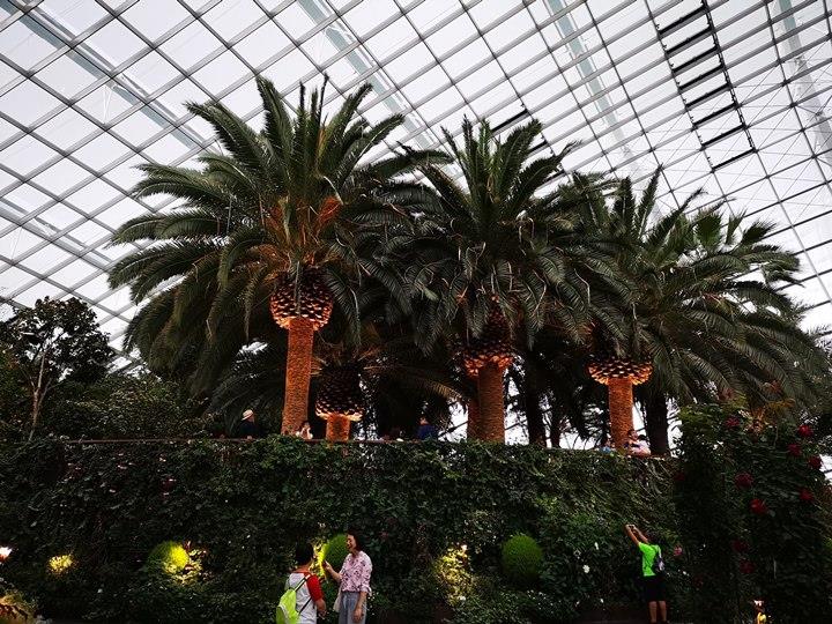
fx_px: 649
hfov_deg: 65.3
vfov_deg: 51.4
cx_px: 416
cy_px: 312
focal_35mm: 27
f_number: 1.8
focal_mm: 3.95
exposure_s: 1/100
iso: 320
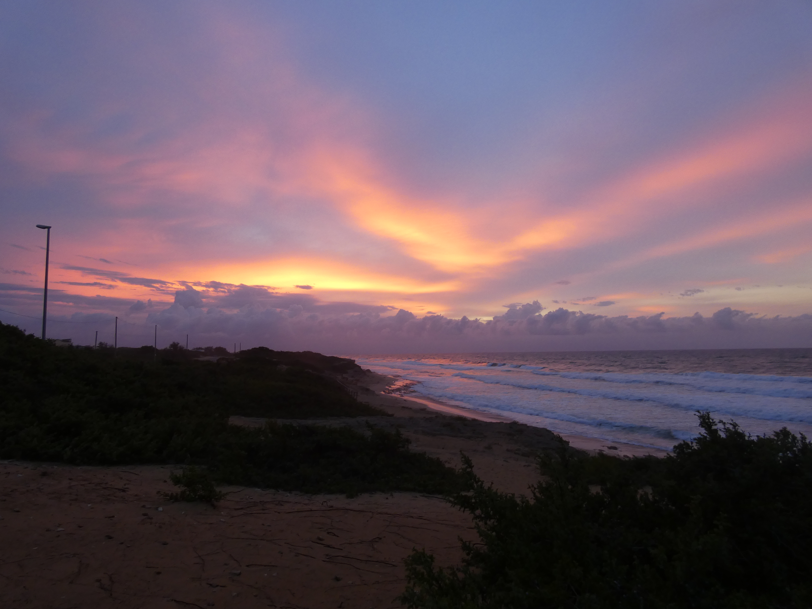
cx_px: 406
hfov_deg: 81.7
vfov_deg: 66.0
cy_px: 304
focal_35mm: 20
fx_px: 469
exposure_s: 1/20
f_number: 3.4
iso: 125
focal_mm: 3.6
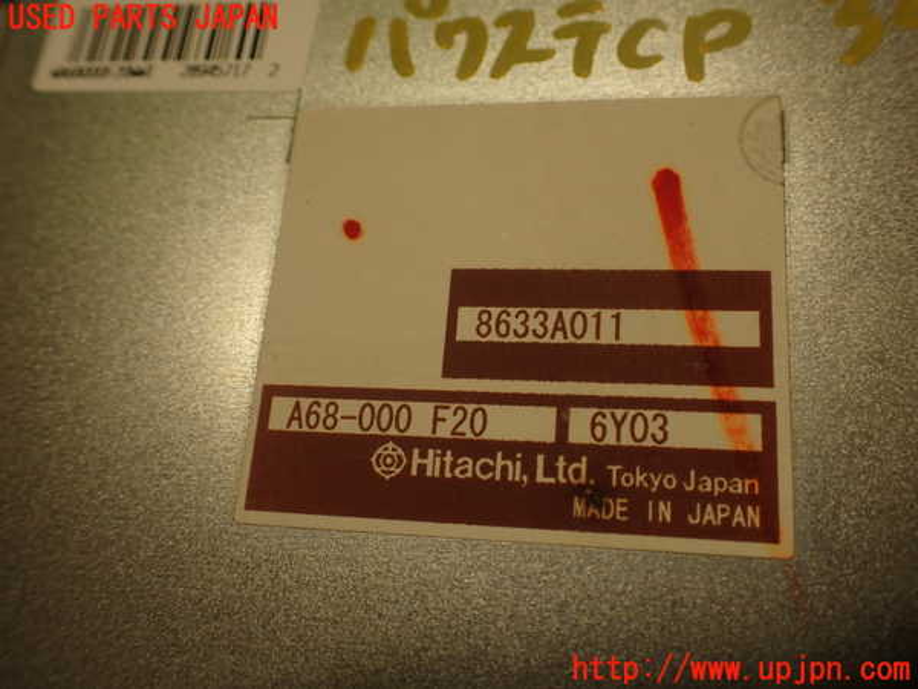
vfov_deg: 44.2
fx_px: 849
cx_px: 459
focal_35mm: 32
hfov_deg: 56.8
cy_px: 344
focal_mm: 5.79
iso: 125
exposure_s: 1/60
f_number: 2.4
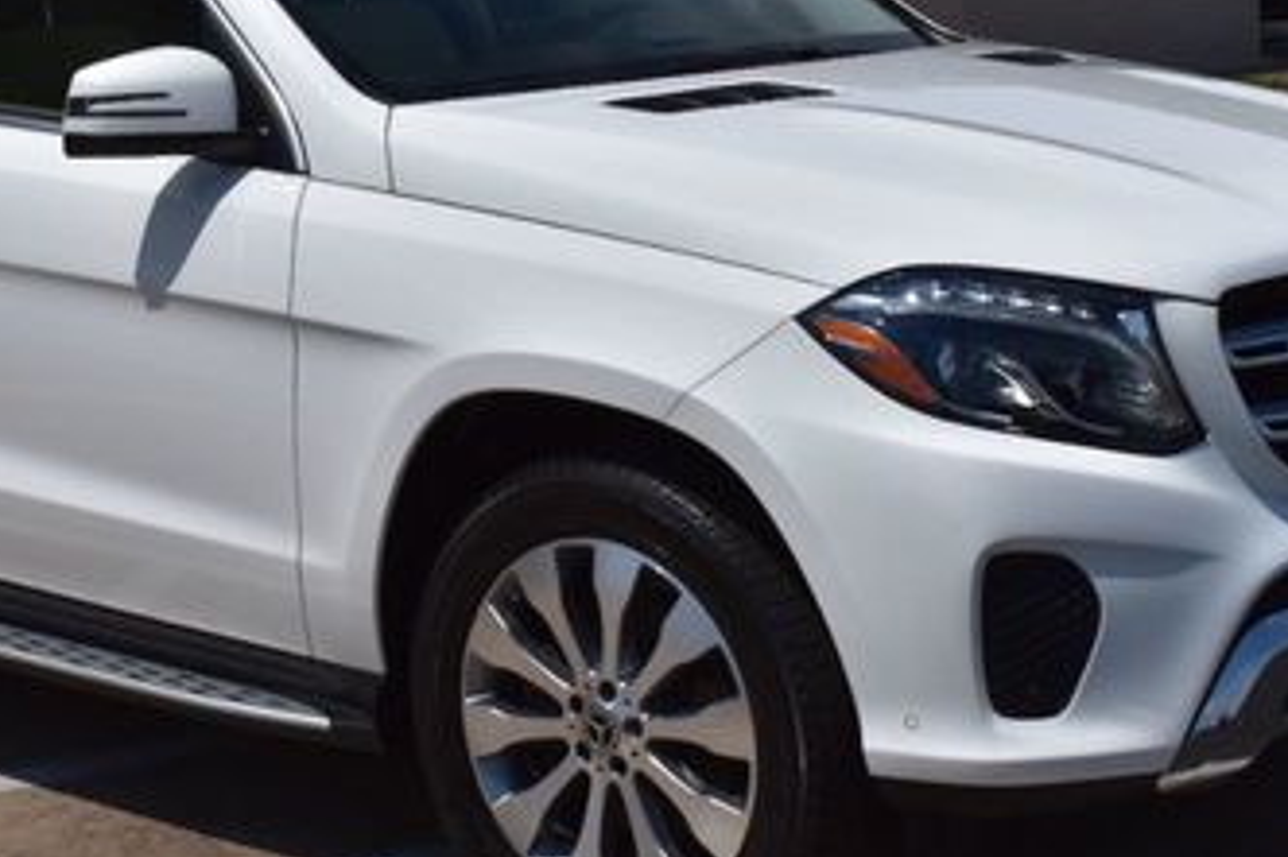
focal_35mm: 81
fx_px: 2896
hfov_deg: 24.8
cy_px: 343
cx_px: 341
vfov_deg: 16.8
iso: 200
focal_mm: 28
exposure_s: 1/800
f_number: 13
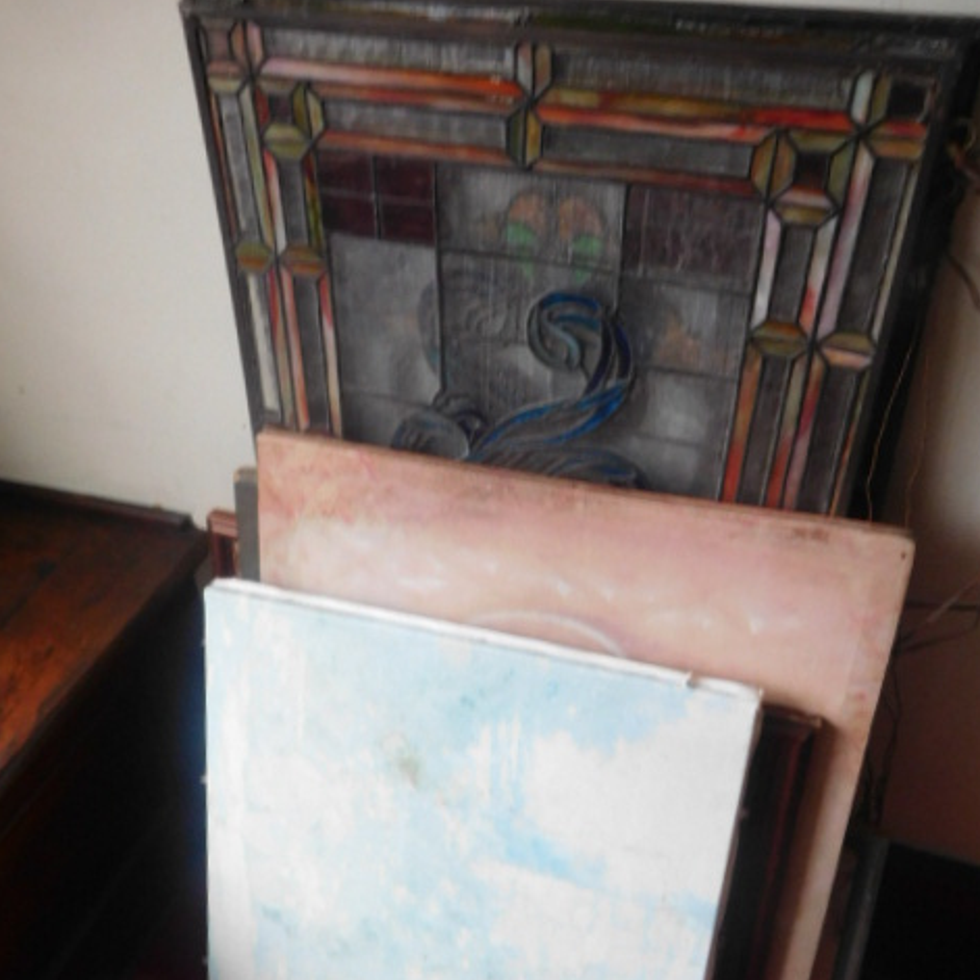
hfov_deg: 54.0
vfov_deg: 54.0
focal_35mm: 30
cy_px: 522
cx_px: 493
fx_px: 961
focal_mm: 4.5
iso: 320
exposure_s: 1/30
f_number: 3.4
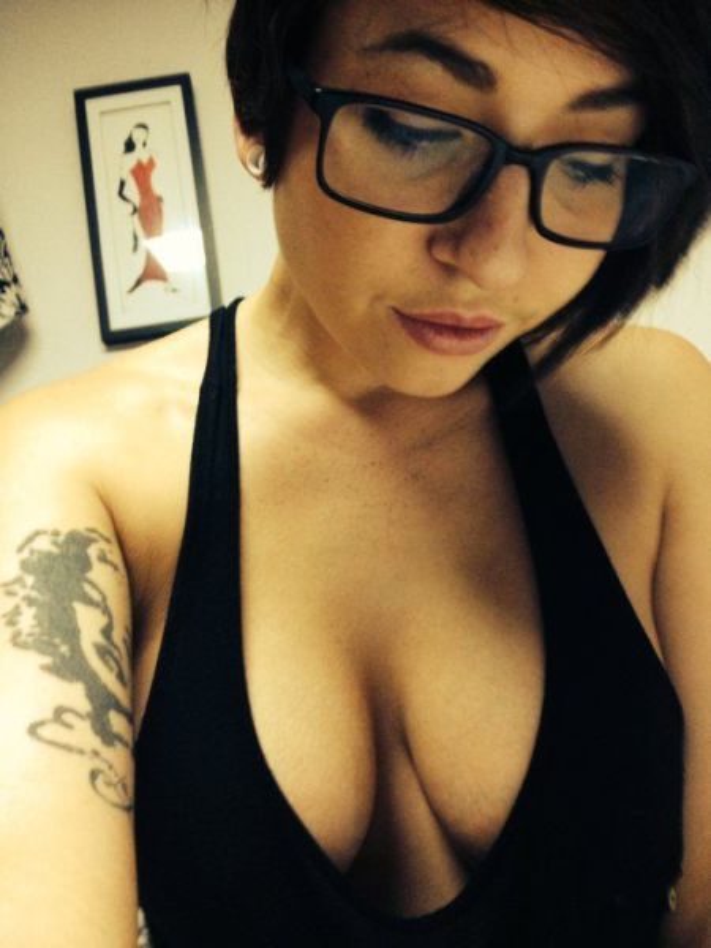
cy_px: 474
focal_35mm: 35
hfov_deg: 40.7
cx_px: 356
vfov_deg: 52.6
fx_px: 959
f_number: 2.4
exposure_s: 1/20
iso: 400
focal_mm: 4.28
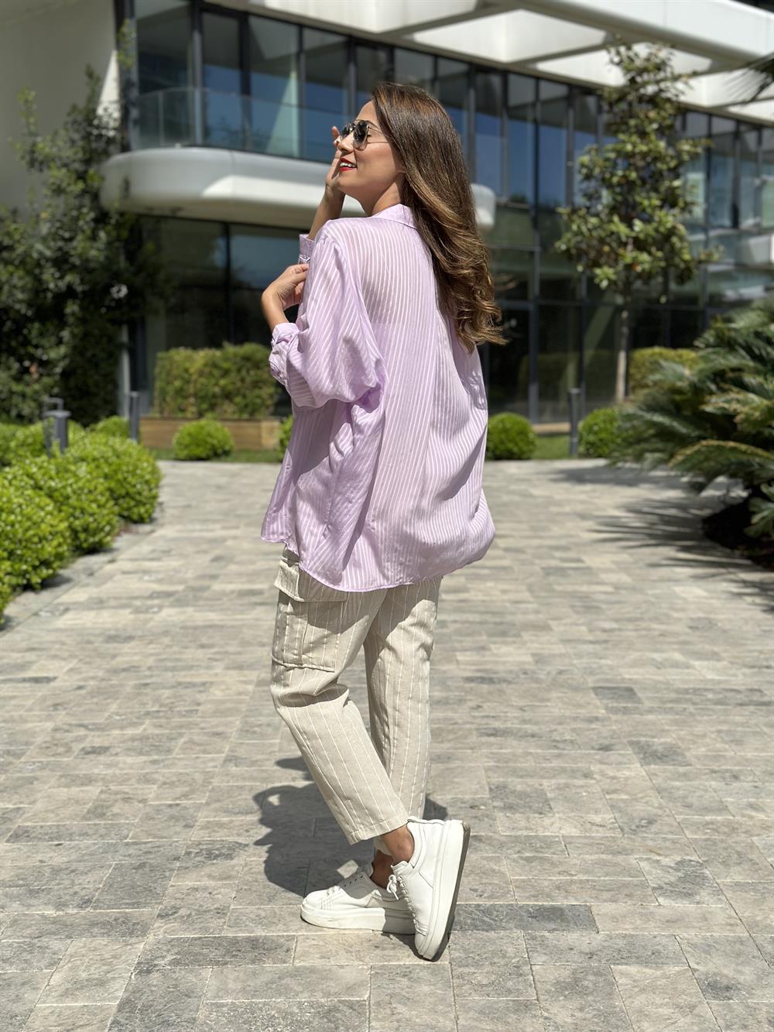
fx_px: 1431
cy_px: 516
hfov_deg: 30.3
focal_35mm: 48
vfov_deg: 39.7
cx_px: 387
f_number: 1.78
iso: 100
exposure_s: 1/10870
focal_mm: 6.86
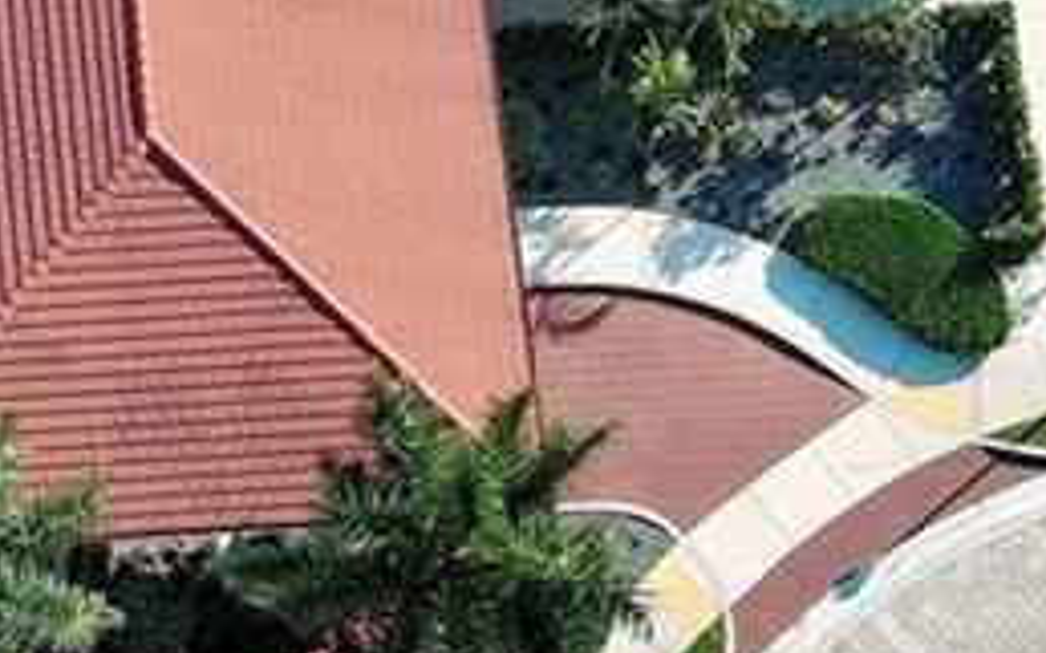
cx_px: -211
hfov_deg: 11.2
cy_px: -114
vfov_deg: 7.1
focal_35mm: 183
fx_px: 5214
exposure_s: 1/637
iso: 100
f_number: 2.8
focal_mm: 10.57
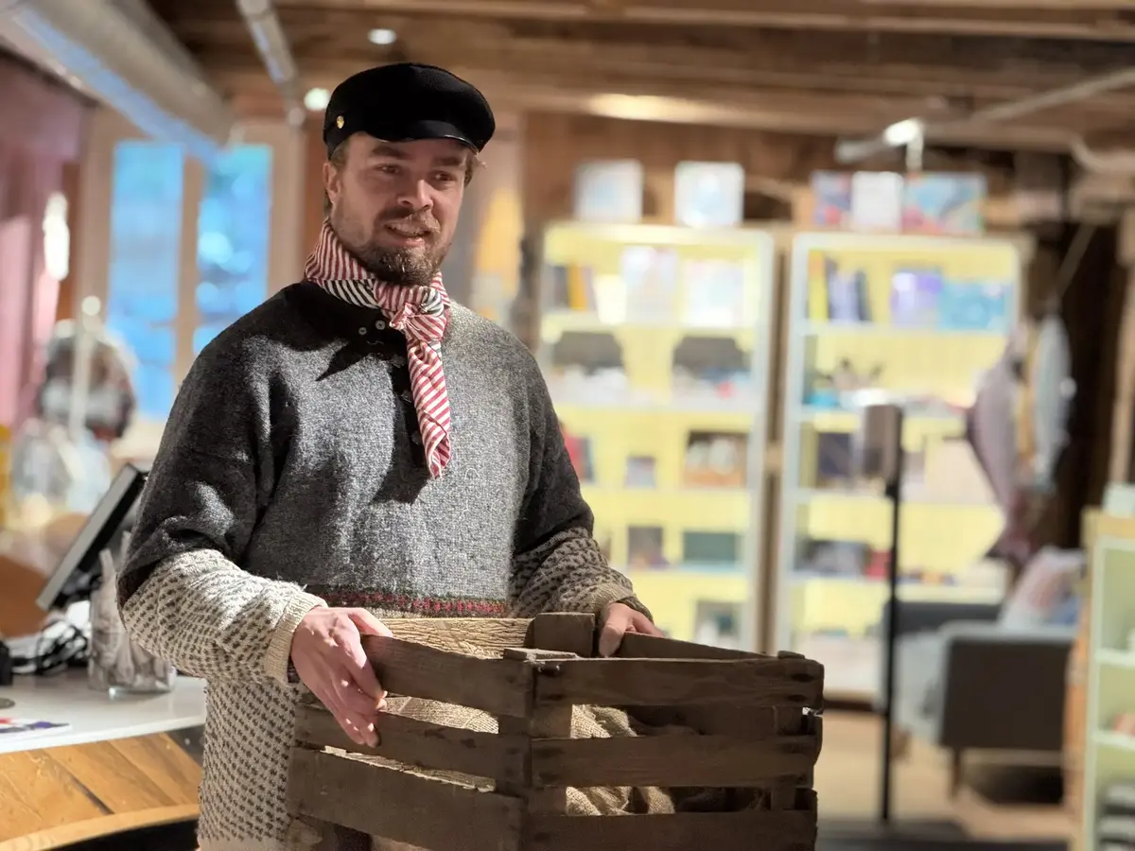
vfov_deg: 12.3
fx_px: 3935
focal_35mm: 120
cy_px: 426
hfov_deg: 16.4
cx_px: 568
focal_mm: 15.66
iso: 800
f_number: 2.8
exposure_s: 1/33
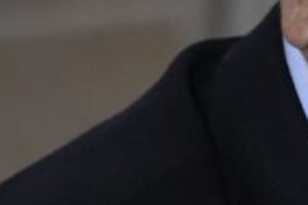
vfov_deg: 1.3
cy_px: 98
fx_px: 9172
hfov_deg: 1.9
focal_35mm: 1073
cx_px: 608
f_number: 4
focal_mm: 175
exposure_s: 1/160
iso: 6400
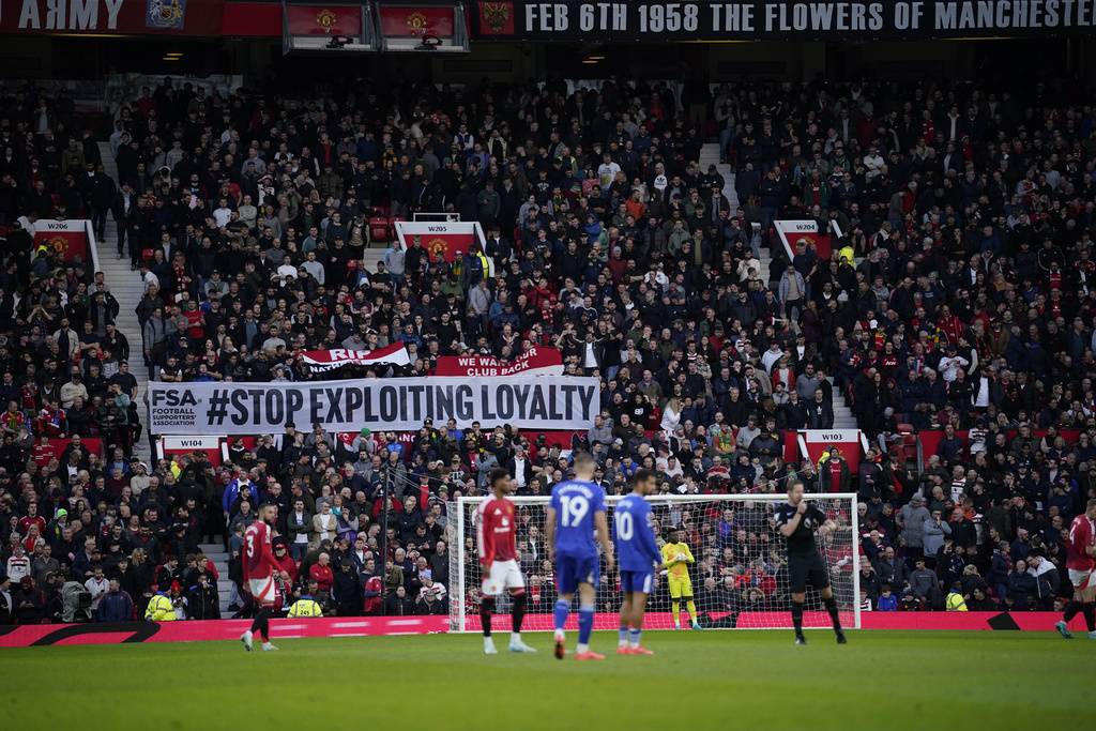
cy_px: 366
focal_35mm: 200
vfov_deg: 6.9
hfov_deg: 10.3
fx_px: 6089
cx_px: 548
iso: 1000
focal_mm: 200
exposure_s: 1/1600
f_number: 2.8
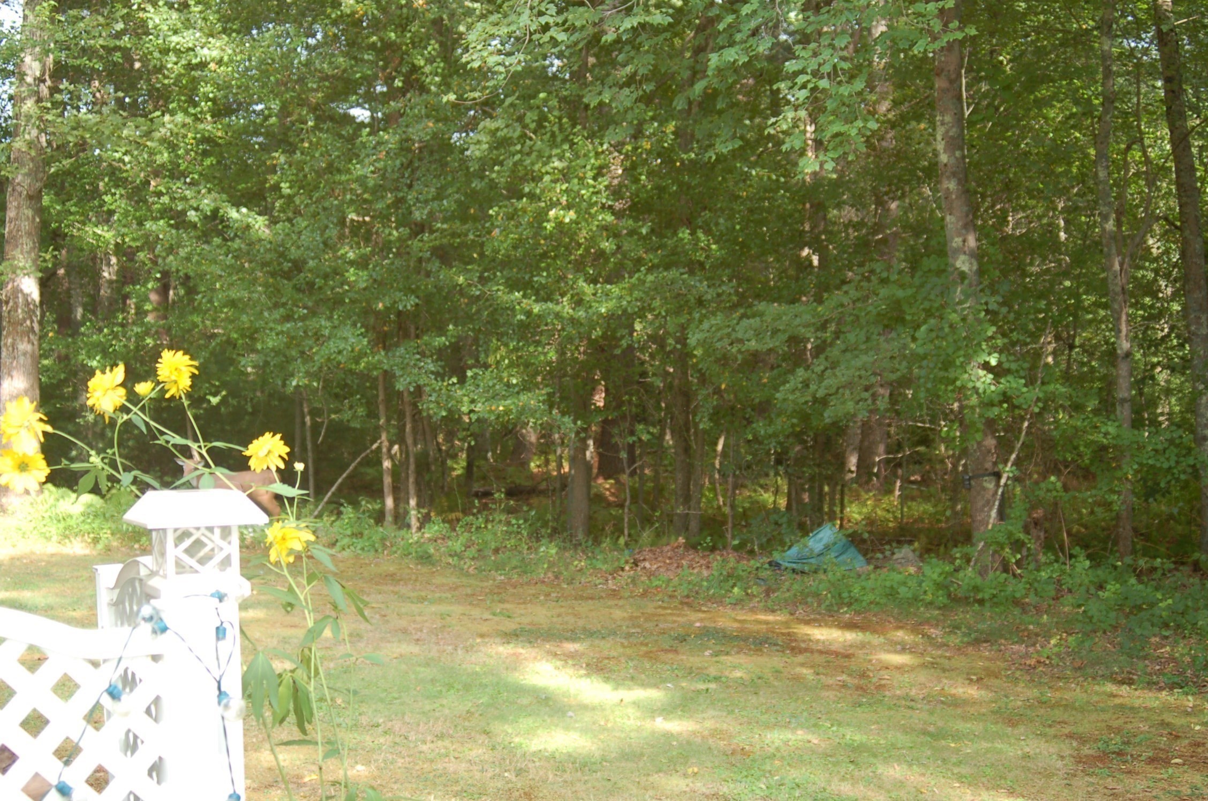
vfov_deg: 31.8
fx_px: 1407
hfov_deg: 46.5
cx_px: 604
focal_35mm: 42
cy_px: 400
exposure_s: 1/250
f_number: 3.3
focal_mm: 28
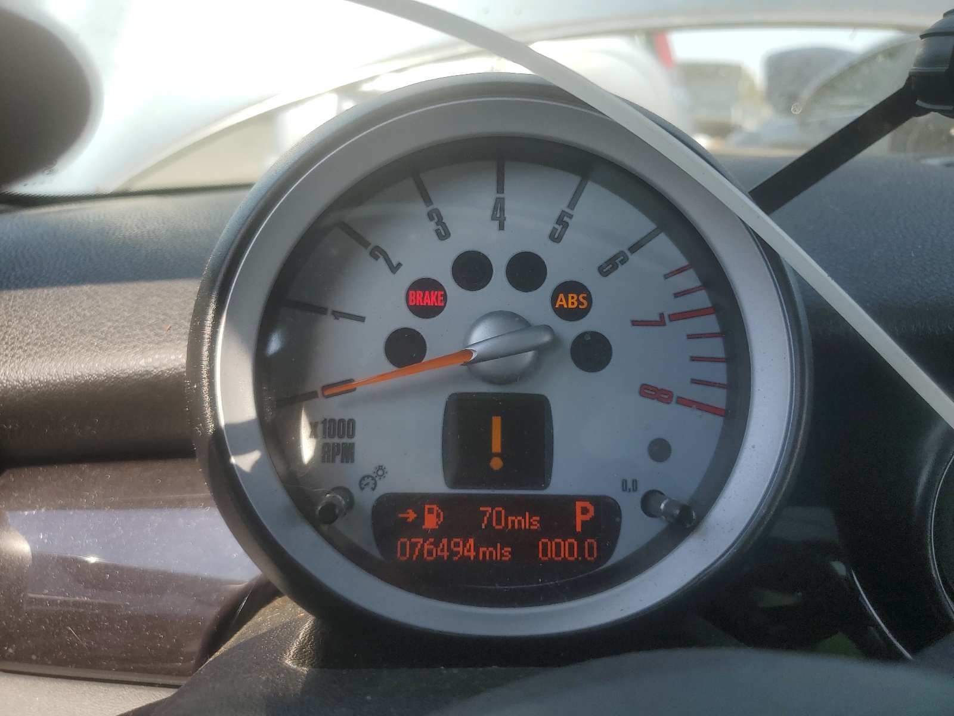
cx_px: 477
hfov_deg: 67.3
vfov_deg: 53.1
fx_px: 717
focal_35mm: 26
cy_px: 358
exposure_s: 1/833
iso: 50
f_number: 1.5
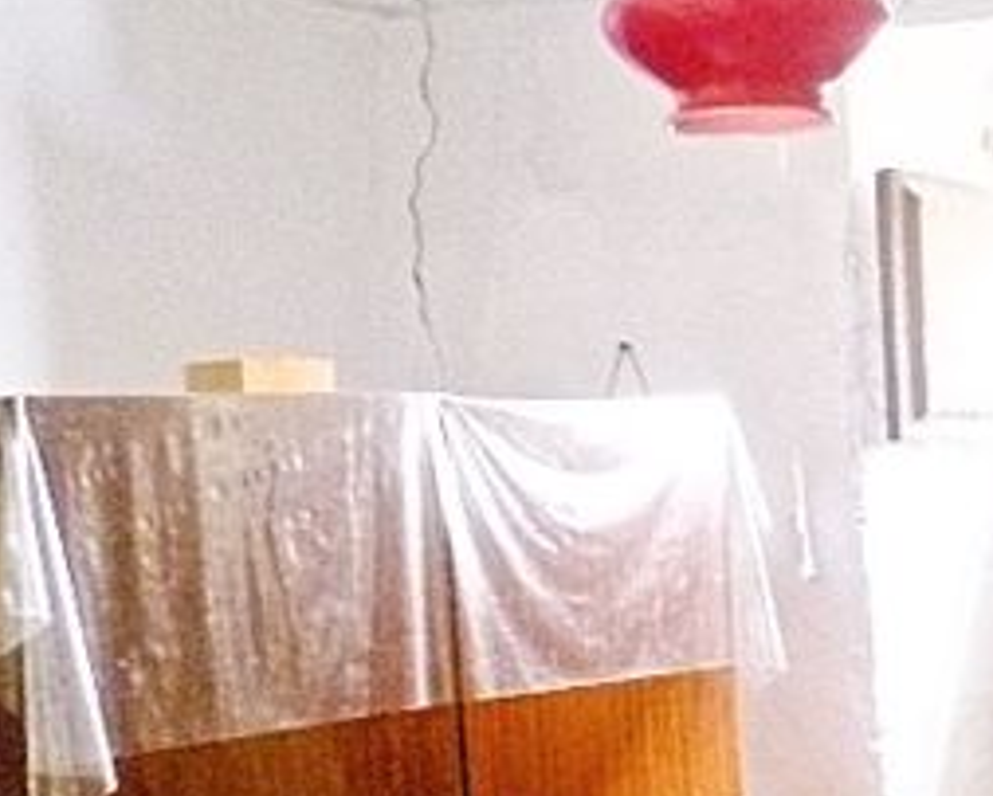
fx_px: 2236
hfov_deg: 23.2
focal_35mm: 76
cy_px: 627
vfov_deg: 20.0
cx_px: 1156
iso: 800
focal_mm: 5
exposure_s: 1/30
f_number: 2.8
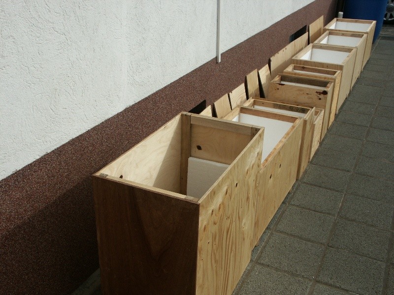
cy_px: 148
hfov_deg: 51.4
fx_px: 410
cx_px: 197
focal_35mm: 36
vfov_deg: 39.7
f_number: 3.5
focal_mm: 9.46
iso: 100
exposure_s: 1/1000
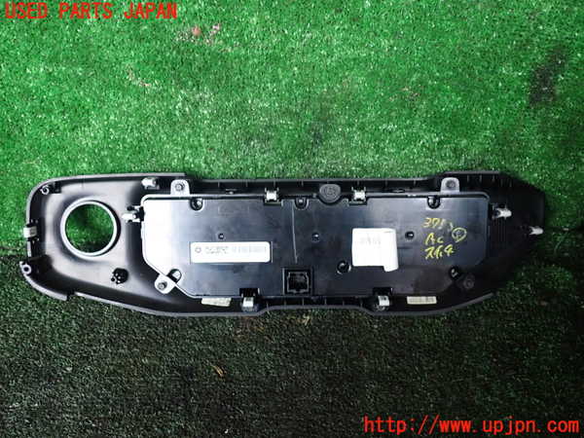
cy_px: 219
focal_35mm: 30
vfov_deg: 46.8
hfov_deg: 60.0
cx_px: 292
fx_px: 506
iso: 800
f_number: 2.3
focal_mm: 5.4
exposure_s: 1/25
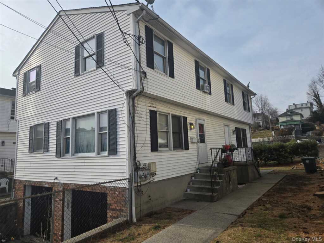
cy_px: 122
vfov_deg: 58.9
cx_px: 162
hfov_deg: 73.9
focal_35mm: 23
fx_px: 215
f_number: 1.8
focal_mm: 5.4
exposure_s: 1/2151
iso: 25
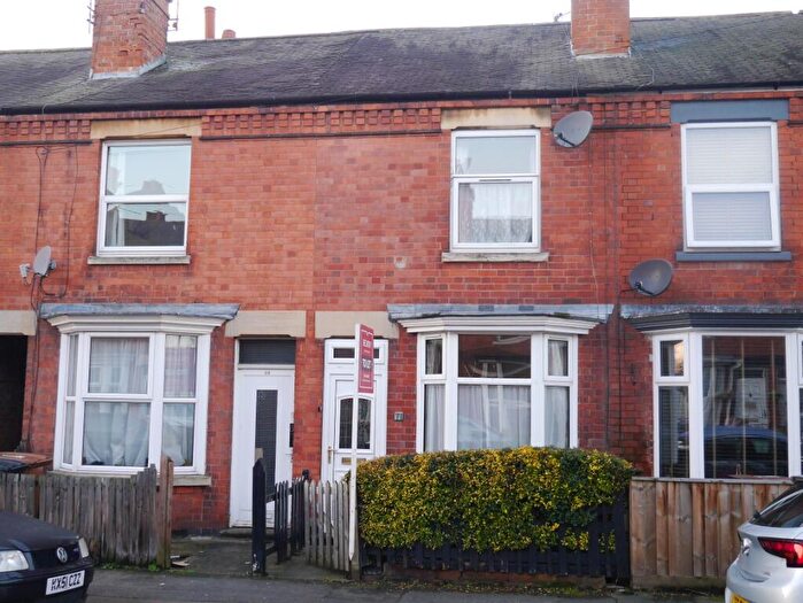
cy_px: 302
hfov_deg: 46.8
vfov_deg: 36.0
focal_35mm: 40
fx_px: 928
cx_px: 402
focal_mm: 20
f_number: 4.5
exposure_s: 1/60
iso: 500
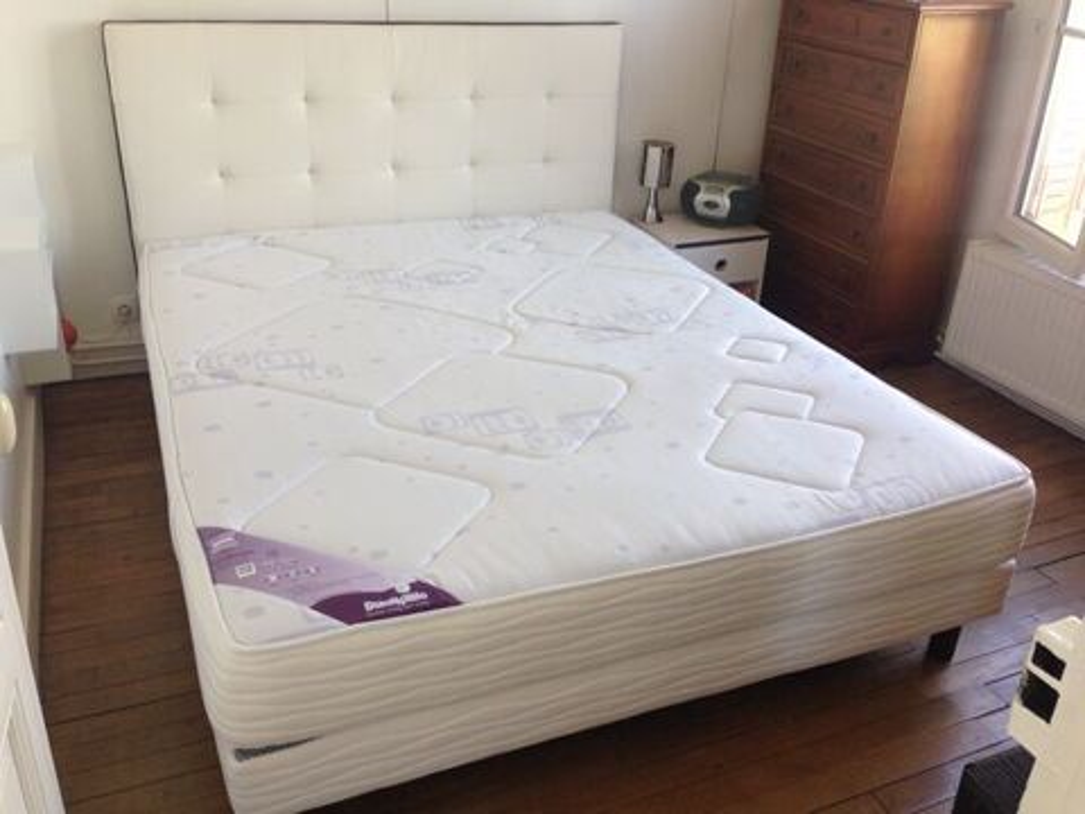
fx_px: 1034
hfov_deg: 55.4
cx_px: 542
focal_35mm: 33
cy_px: 407
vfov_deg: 42.9
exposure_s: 1/40
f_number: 2.4
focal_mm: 4.12
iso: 50
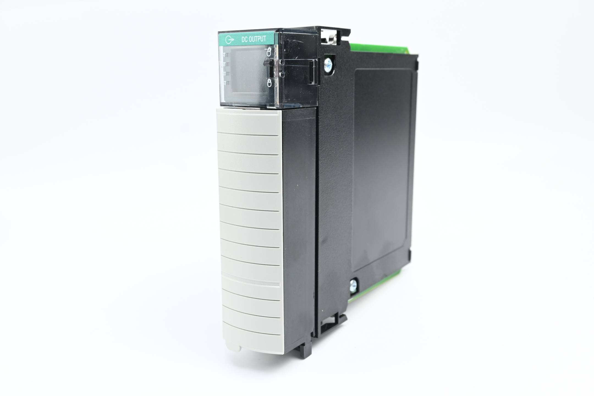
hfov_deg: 53.1
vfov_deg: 36.9
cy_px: 198
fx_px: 594
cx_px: 297
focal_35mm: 36
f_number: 6.3
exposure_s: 1/40
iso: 250
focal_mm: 24
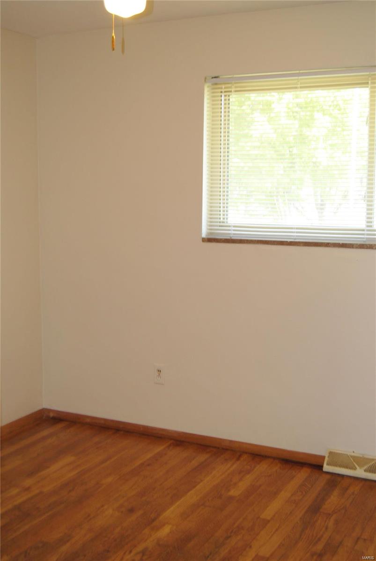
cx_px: 188
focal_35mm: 45
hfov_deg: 29.9
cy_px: 280
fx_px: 703
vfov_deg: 43.6
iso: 200
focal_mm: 30
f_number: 4.2
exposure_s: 1/25
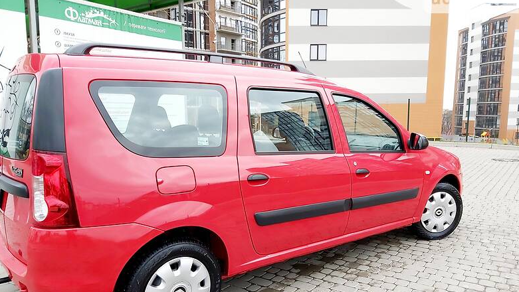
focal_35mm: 29
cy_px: 176
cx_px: 263
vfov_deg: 40.0
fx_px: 399
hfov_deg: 66.0
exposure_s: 1/348
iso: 64
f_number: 1.7
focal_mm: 3.9
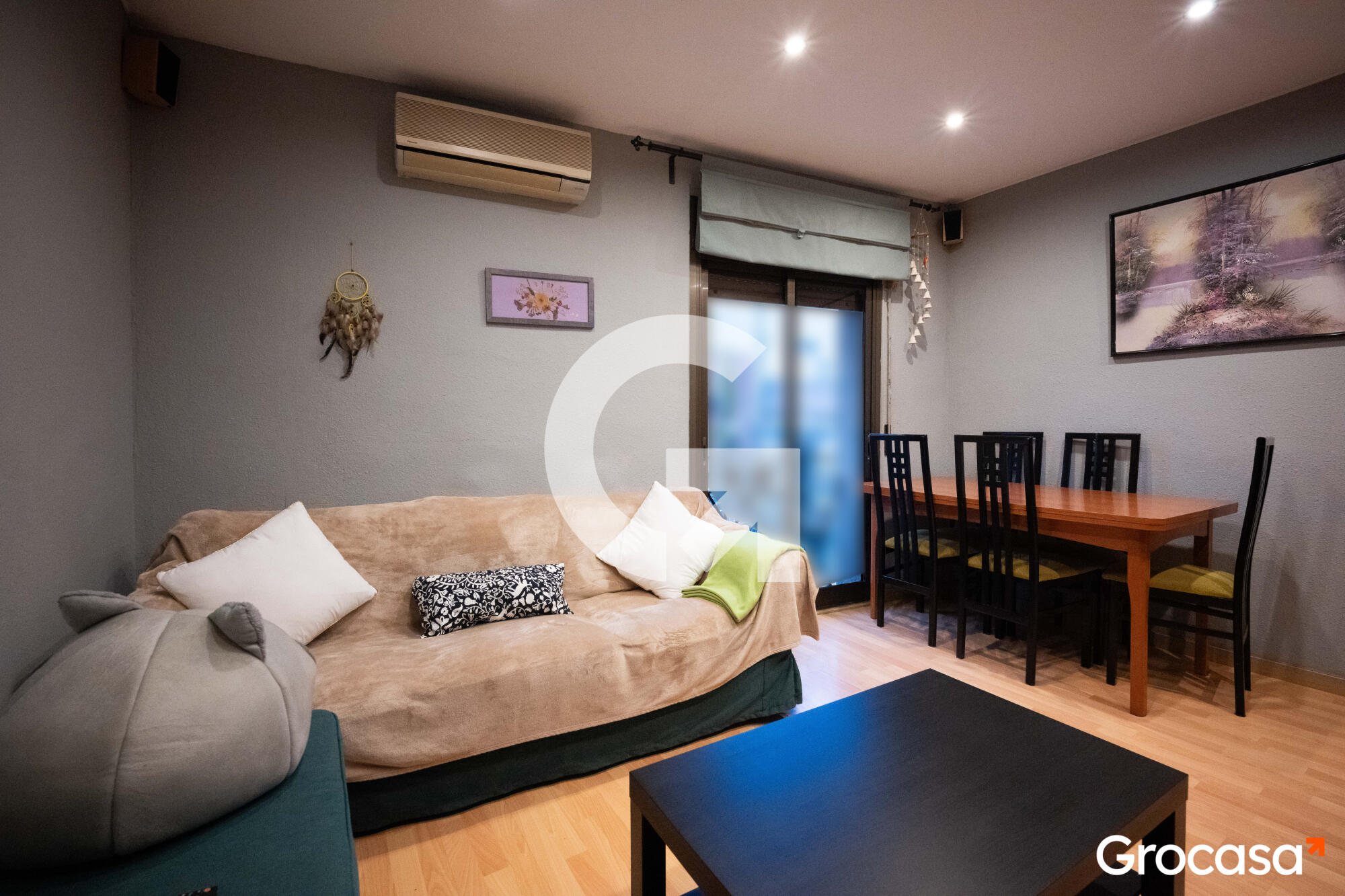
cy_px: 448
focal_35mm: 14
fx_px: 523
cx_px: 672
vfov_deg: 81.2
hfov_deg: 104.3
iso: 10000
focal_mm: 14
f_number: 5
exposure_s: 1/100
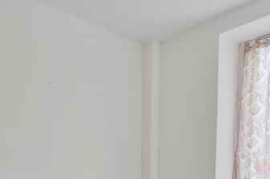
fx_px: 285
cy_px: 201
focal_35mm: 38
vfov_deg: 30.9
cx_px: 115
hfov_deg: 50.6
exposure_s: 1/40
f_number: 8
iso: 800
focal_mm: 16
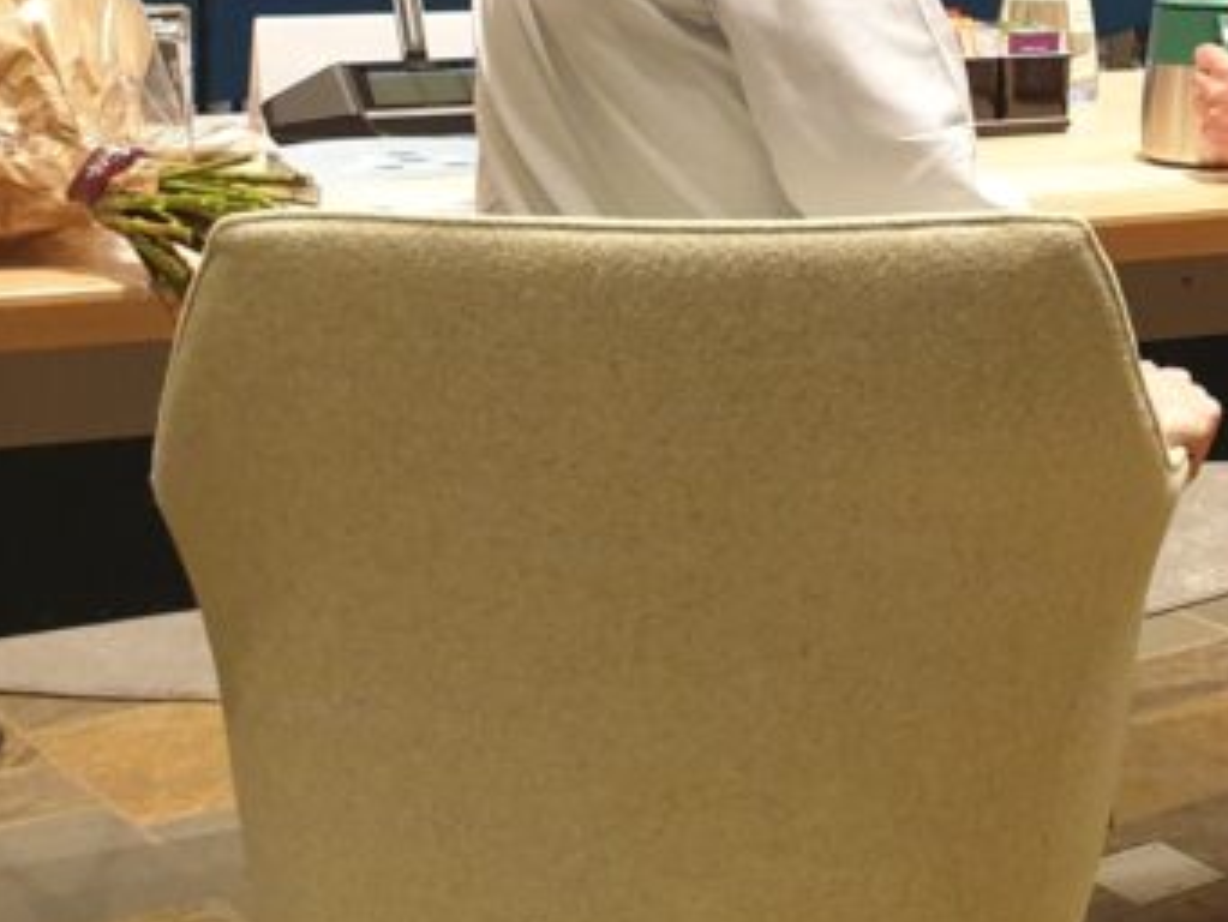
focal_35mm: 78
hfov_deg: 23.9
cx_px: 1239
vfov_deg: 18.2
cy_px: -97
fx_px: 2768
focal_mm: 4.3
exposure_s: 1/25
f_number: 2.4
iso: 320
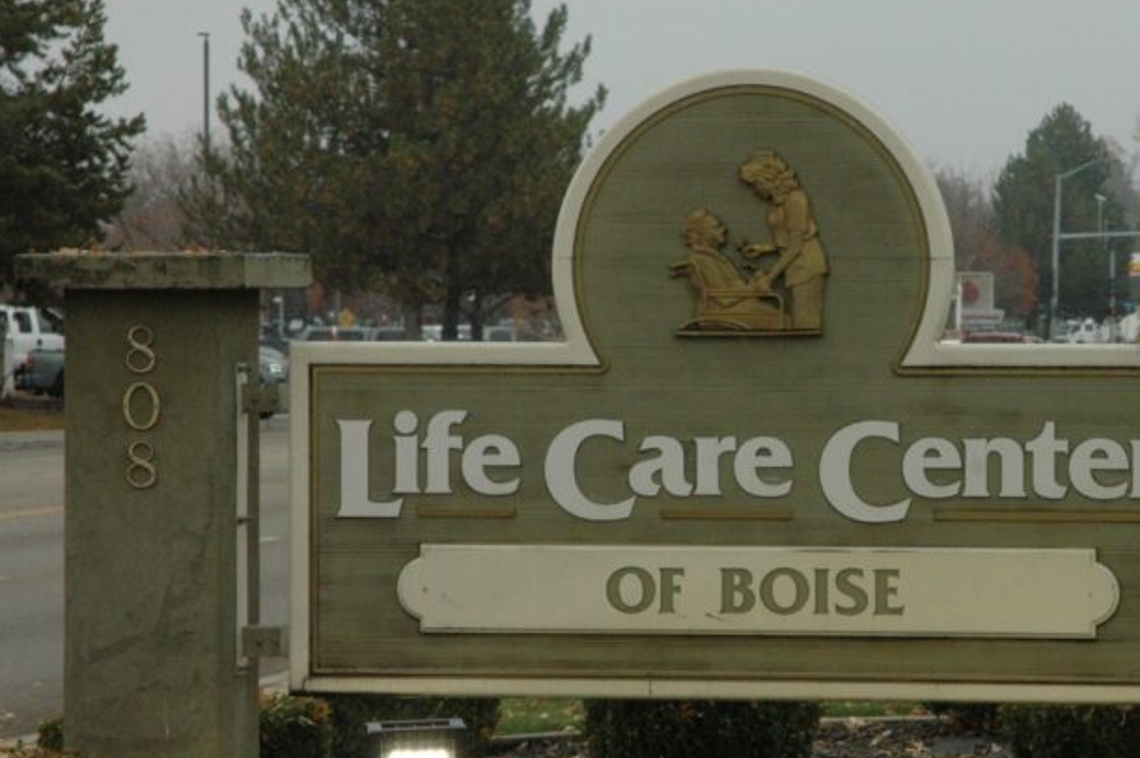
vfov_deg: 7.8
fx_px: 5567
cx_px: 897
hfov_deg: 11.7
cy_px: 434
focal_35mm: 176
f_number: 10
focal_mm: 70
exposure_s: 1/400
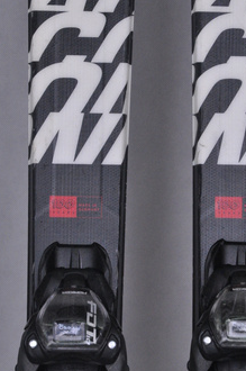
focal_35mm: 215
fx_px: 2207
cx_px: 160
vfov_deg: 9.6
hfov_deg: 6.4
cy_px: 144
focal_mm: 105
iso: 3200
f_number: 11
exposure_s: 1/125
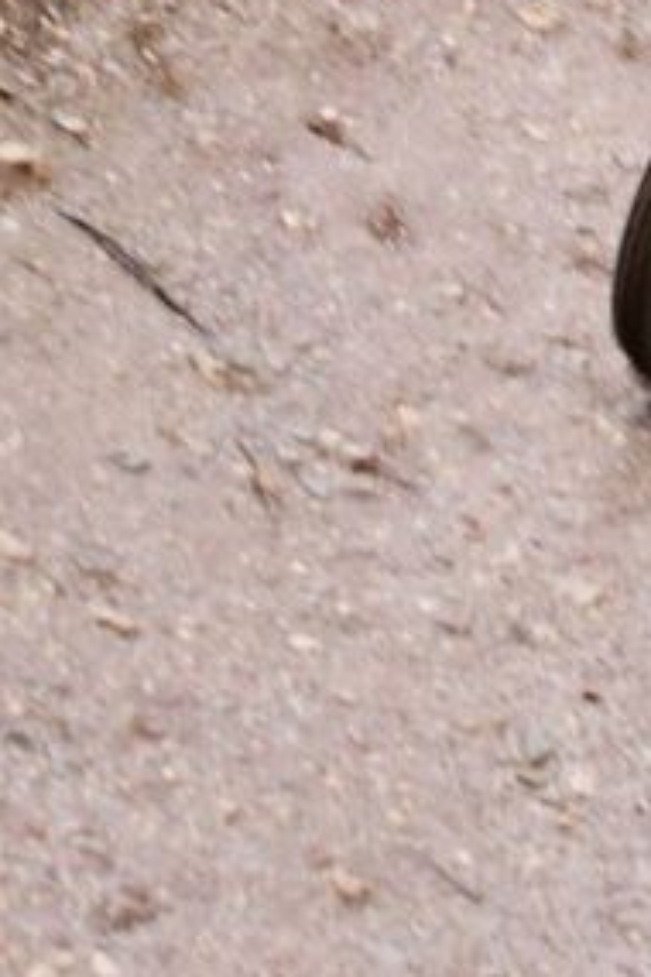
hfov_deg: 8.2
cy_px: -634
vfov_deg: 11.9
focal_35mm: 162
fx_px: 4394
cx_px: 1197
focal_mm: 28
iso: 720
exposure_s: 1/125
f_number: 4
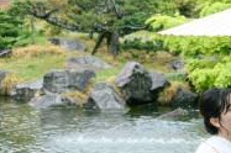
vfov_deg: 9.1
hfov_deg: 13.7
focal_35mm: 150
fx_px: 961
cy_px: 125
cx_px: 75
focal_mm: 35
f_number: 4
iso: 320
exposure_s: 1/160
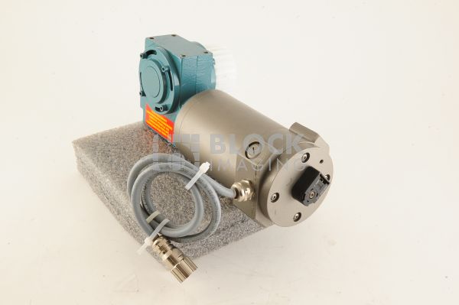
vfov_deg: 26.9
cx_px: 230
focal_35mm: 50
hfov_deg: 39.6
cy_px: 152
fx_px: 637
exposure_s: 1/160
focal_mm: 50
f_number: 14
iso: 1600
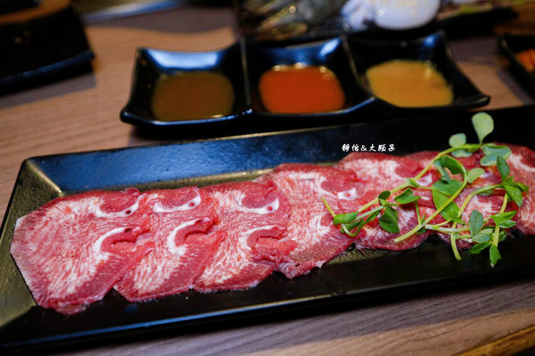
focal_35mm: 28
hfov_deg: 65.5
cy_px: 178
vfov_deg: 46.4
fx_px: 416
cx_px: 268
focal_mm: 28
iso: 320
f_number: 3.2
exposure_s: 1/40
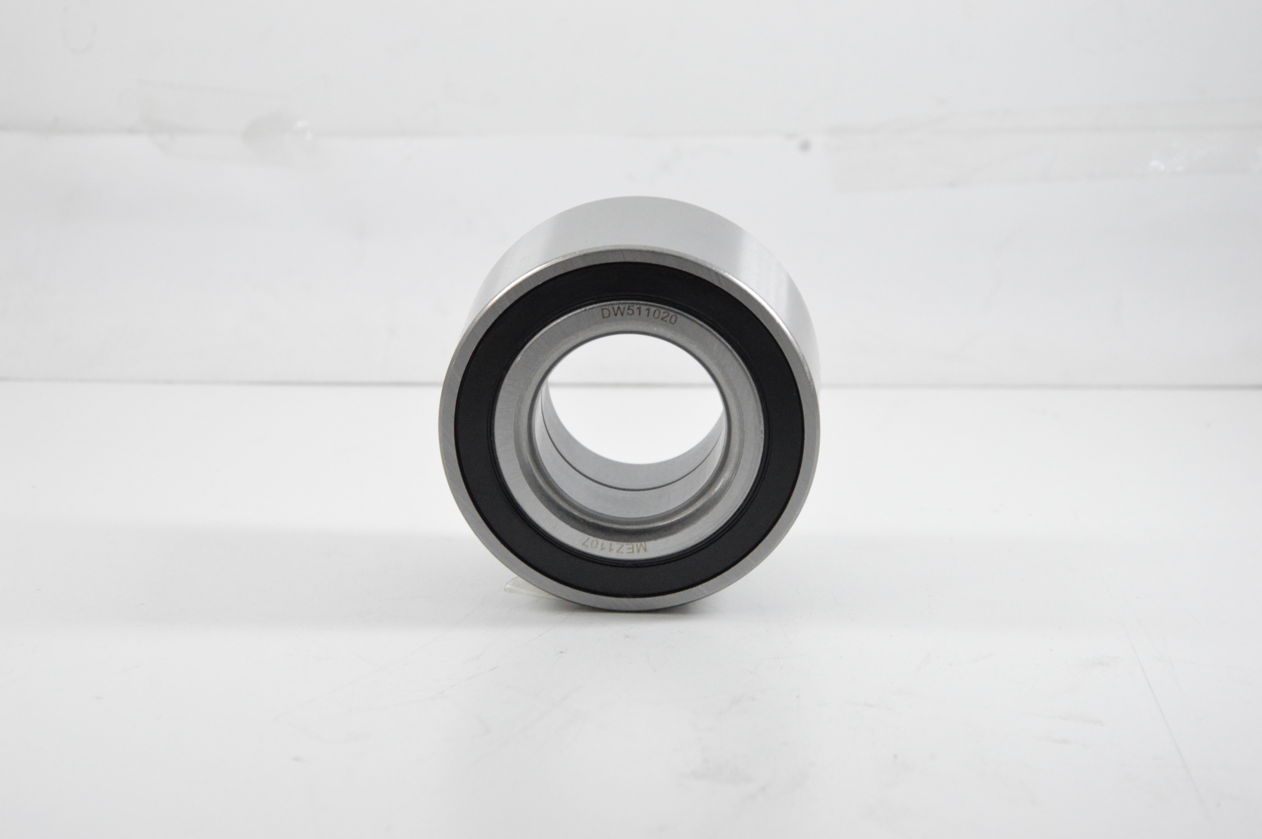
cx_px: 631
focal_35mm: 105
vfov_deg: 13.0
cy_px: 420
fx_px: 3678
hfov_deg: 19.5
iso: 3200
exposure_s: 1/100
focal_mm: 70
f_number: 8
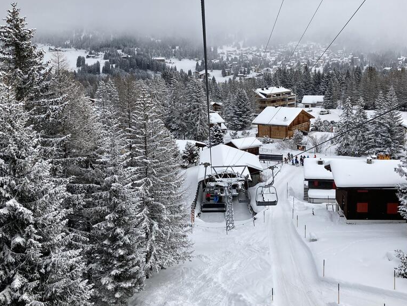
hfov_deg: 48.8
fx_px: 447
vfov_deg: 37.7
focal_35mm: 38
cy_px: 133
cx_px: 232
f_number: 1.8
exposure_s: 1/1656
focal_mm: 3.99
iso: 20
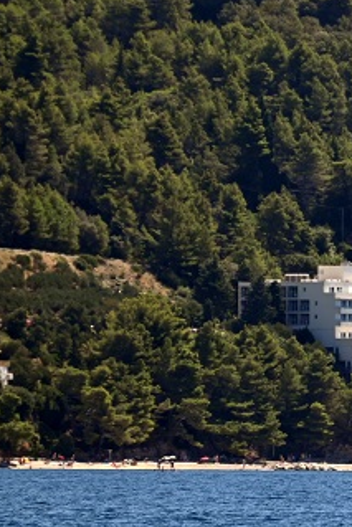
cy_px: 148
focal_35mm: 940
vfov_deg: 2.2
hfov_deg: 1.5
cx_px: 684
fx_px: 13771
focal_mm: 300
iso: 100
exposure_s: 1/400
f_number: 5.6
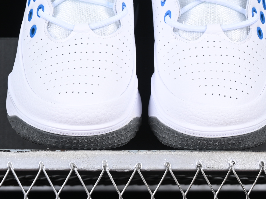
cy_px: 46
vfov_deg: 10.3
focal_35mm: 143
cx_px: 140
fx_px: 1099
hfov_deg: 13.8
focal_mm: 50
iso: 160
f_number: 8
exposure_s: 1/80
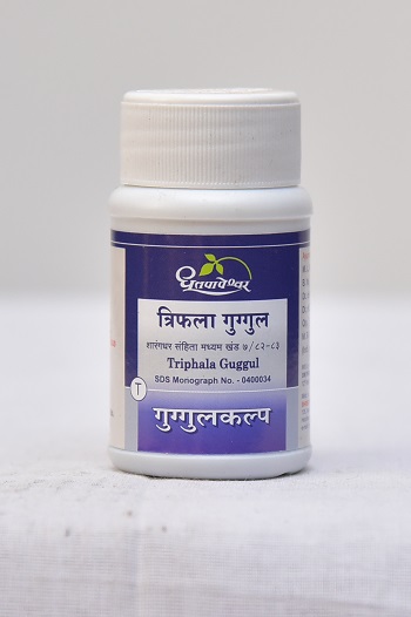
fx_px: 2058
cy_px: 308
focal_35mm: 120
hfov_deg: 11.4
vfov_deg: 17.1
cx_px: 206
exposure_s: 1/125
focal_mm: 120
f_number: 5
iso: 1600
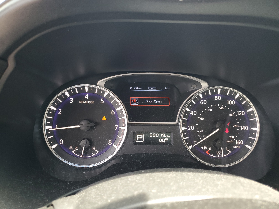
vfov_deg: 53.1
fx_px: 210
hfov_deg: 67.3
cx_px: 140
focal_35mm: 26
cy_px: 104
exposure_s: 1/100
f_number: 1.5
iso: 68
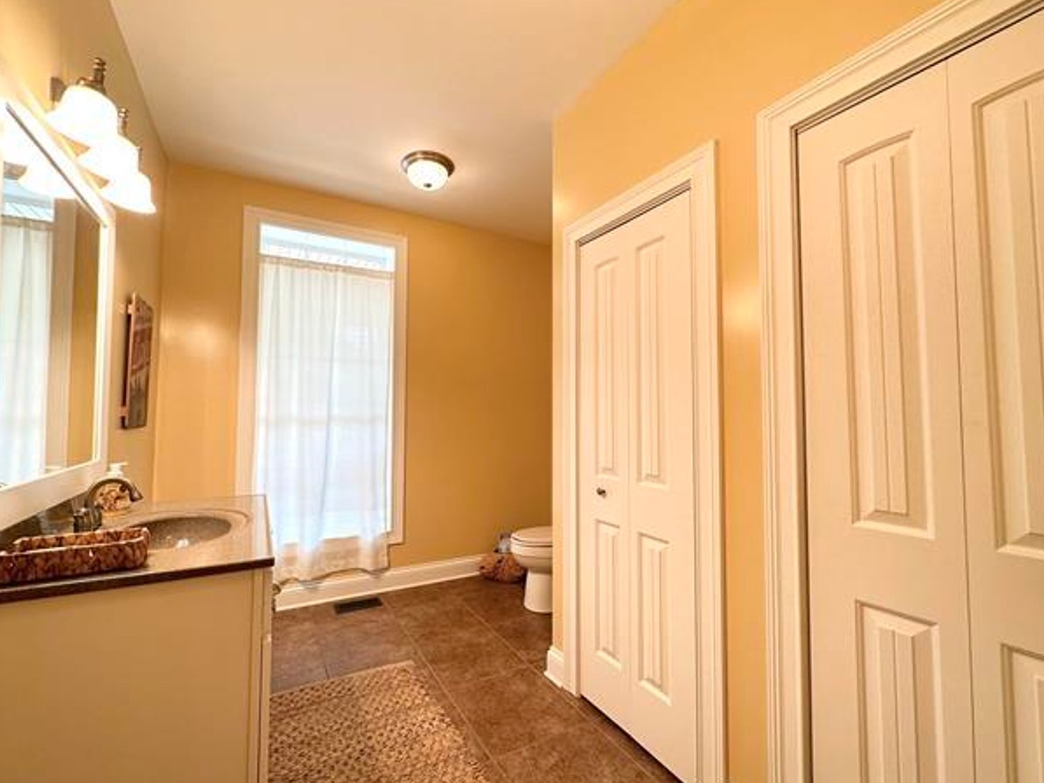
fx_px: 452
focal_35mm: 15
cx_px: 493
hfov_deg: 98.1
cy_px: 398
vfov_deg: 81.7
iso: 64
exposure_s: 1/120
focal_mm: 2.22
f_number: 2.2
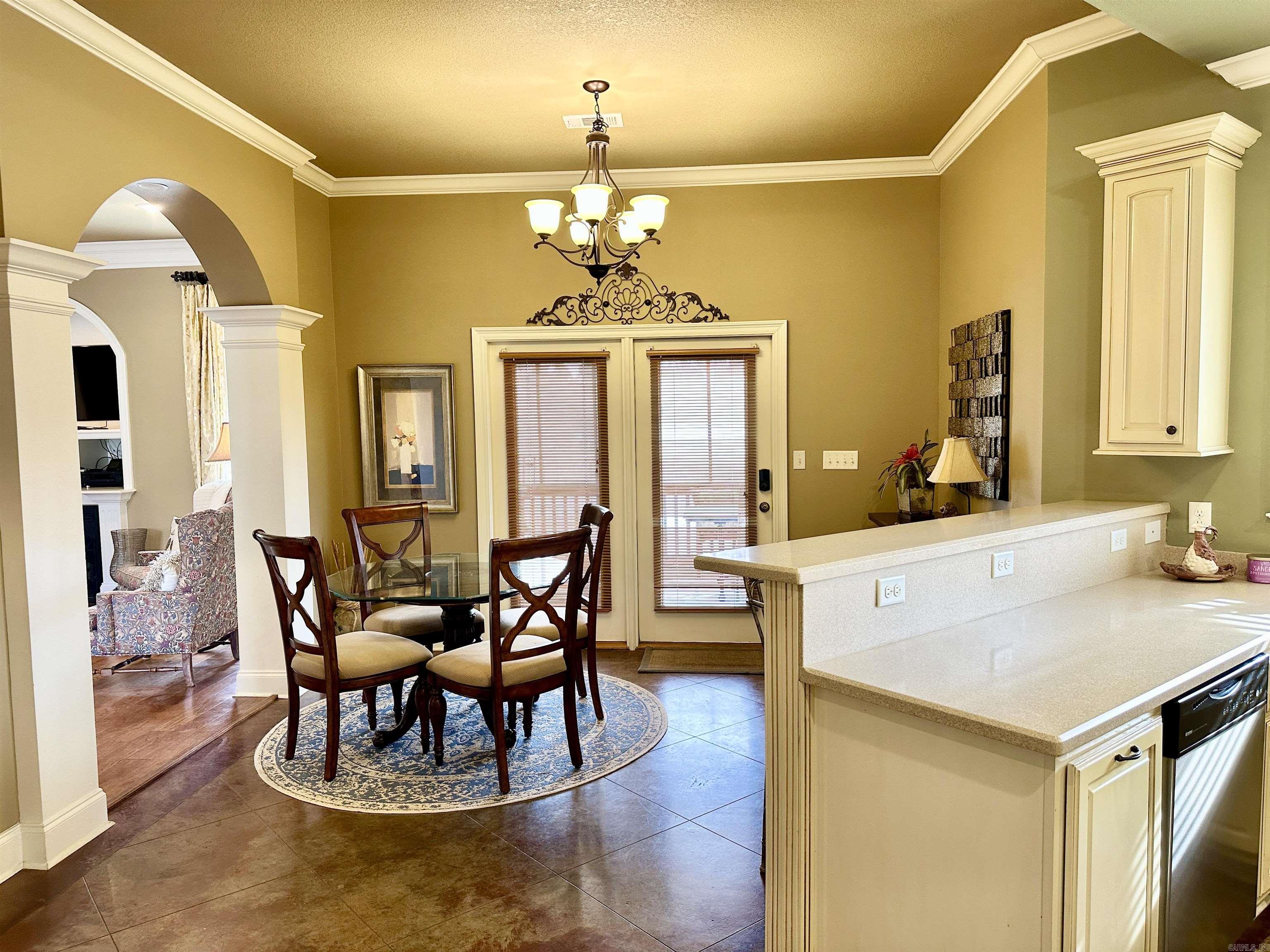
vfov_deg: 56.8
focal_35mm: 24
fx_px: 881
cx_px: 635
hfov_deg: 71.6
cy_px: 476
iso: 160
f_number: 1.78
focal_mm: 6.86
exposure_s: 1/60
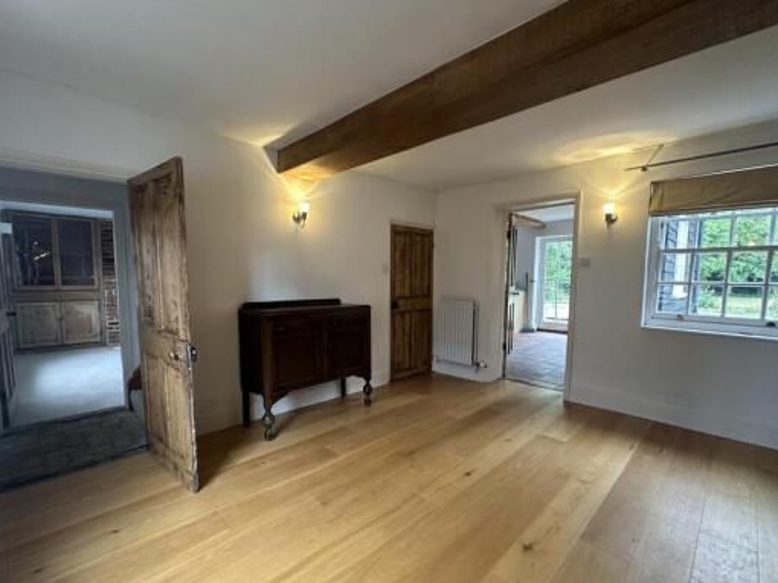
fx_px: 359
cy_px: 311
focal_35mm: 16
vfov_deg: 78.0
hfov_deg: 94.5
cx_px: 388
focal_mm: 2.22
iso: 320
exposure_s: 1/85
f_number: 2.2
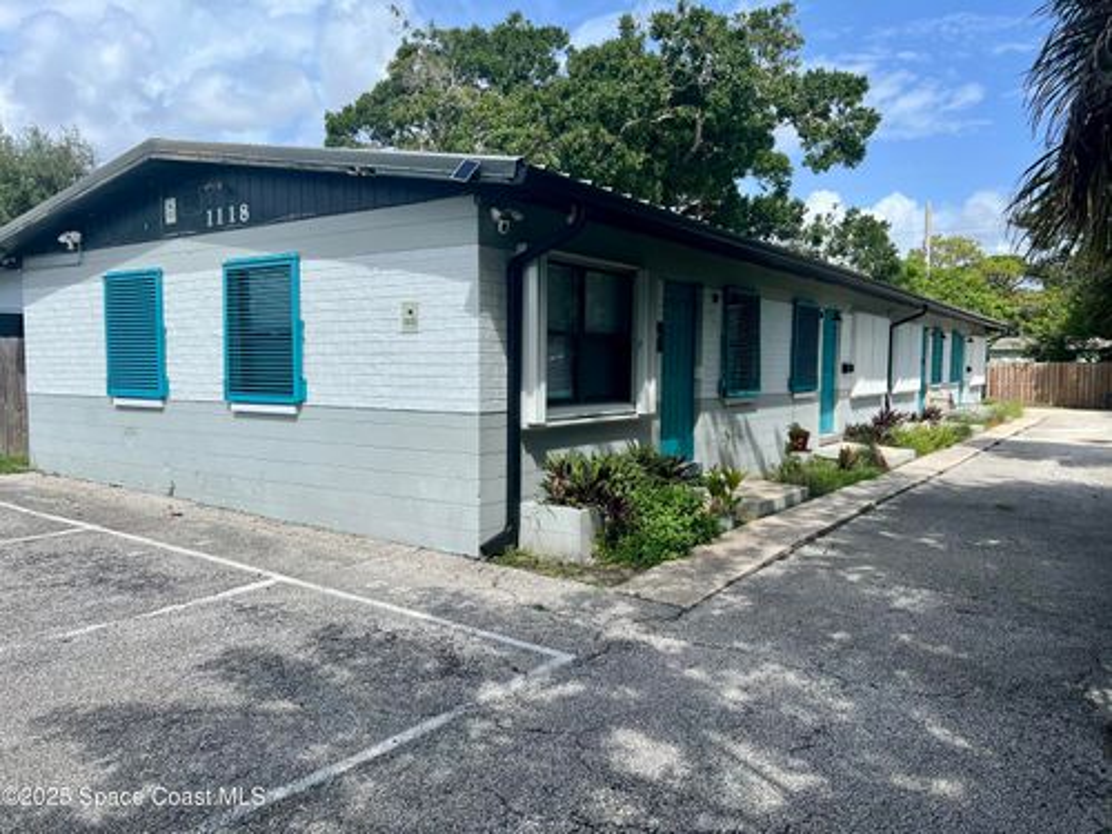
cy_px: 417
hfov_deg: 67.3
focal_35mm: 26
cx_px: 556
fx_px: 835
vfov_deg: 53.1
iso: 50
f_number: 1.5
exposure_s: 1/4115
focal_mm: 5.7
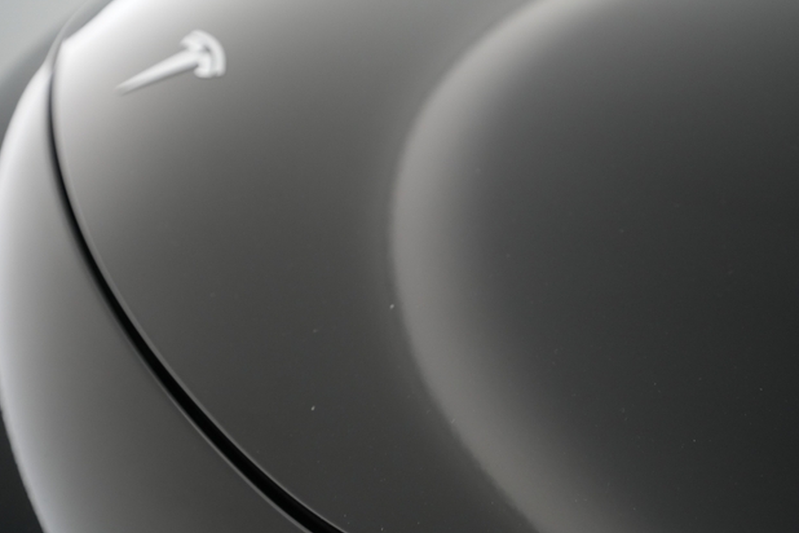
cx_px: 387
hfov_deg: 63.6
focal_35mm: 29
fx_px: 644
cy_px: 261
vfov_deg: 45.0
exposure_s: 1/100
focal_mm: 28
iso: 3200
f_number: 4.5
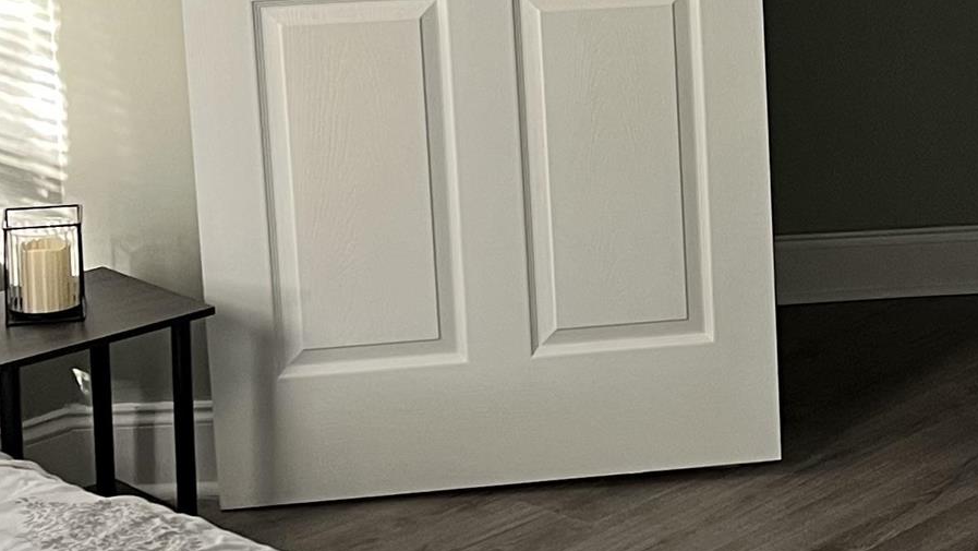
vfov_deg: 12.4
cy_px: 16
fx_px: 2516
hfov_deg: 21.5
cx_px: 870
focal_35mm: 97
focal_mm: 5.1
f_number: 1.6
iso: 200
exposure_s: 1/60
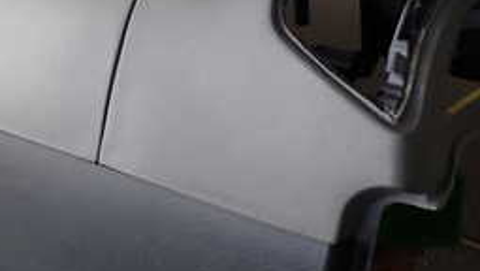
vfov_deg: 18.8
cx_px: -38
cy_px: 87
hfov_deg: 29.8
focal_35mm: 64
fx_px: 815
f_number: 2.8
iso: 100
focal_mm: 4.5
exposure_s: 1/60
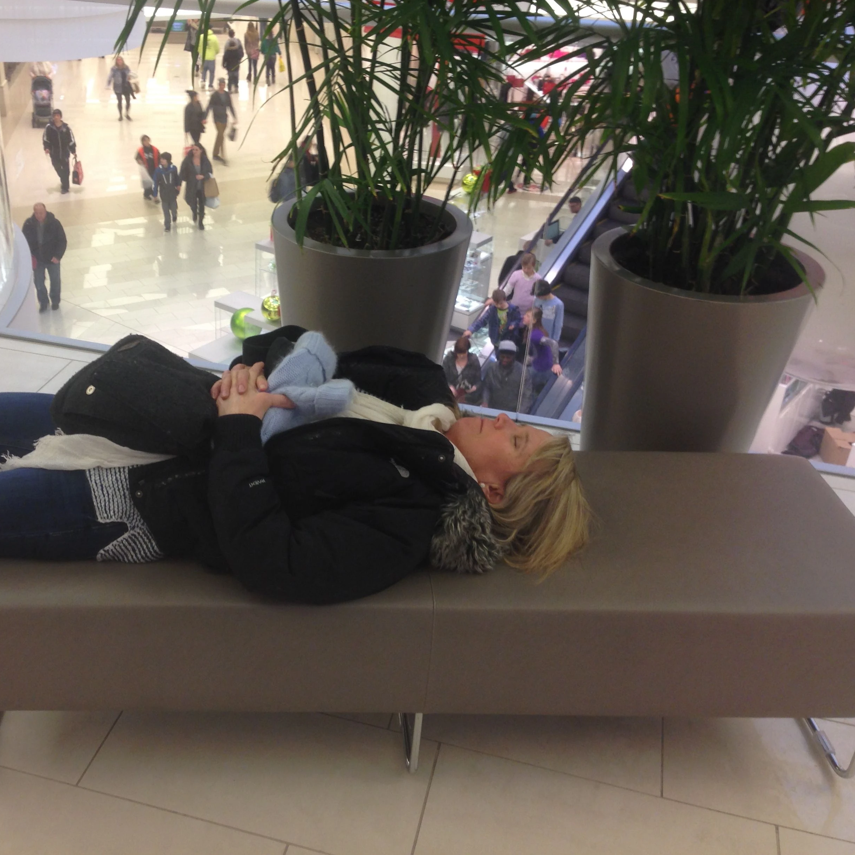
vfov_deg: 42.8
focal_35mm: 39
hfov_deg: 42.4
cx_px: 306
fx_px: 1090
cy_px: 427
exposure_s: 1/20
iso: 50
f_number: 2.4
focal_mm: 4.12
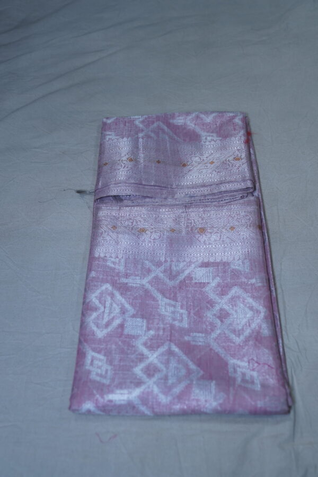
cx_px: 159
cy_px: 238
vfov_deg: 54.4
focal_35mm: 35
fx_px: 464
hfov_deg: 37.9
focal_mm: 35
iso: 640
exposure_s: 1/160
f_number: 3.5
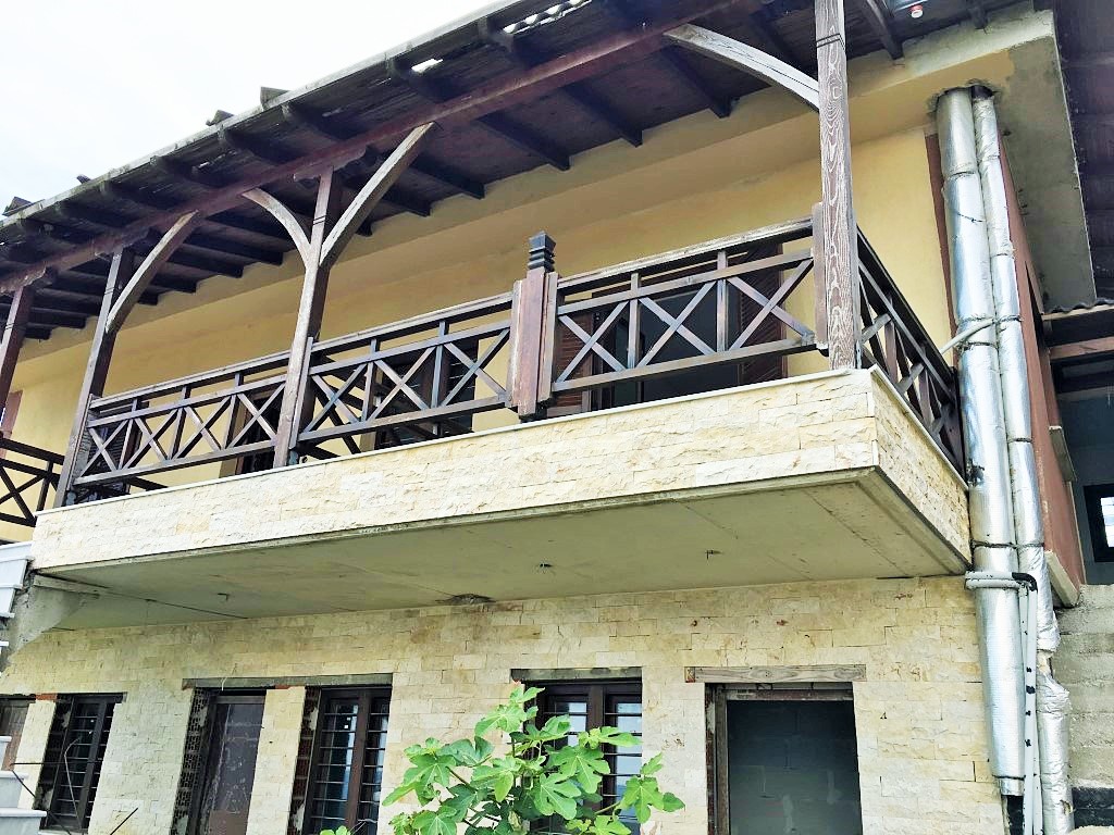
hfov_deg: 61.7
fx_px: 933
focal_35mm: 29
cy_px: 418
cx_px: 557
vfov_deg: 48.2
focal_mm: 4.15
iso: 25
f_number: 2.2
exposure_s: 1/359
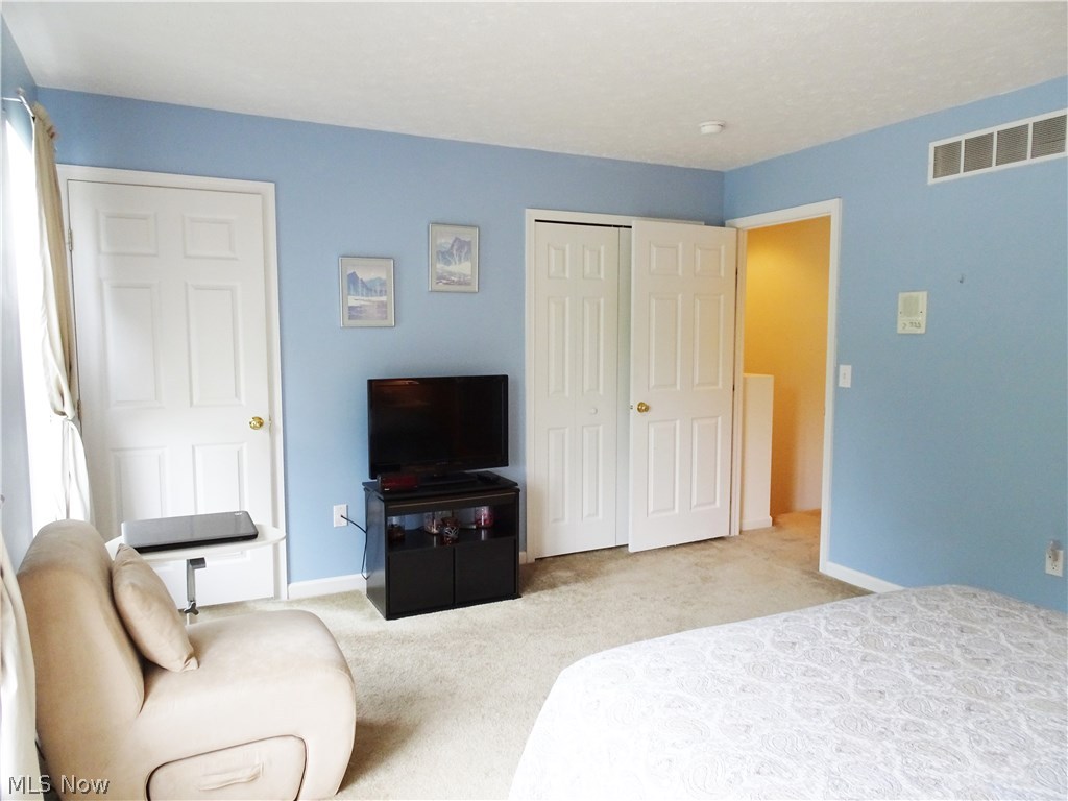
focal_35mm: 24
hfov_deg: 71.6
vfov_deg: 56.8
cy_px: 400
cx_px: 534
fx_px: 740
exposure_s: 1/30
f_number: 3.5
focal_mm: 4.1
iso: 200
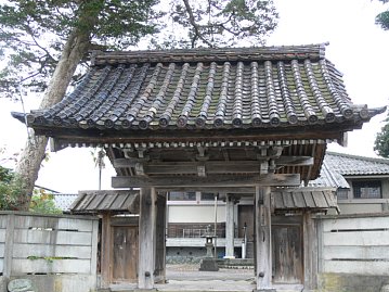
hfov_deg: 47.8
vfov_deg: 36.8
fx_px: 438
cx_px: 209
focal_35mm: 39
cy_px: 162
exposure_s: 1/30
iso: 100
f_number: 2.8
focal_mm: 7.4
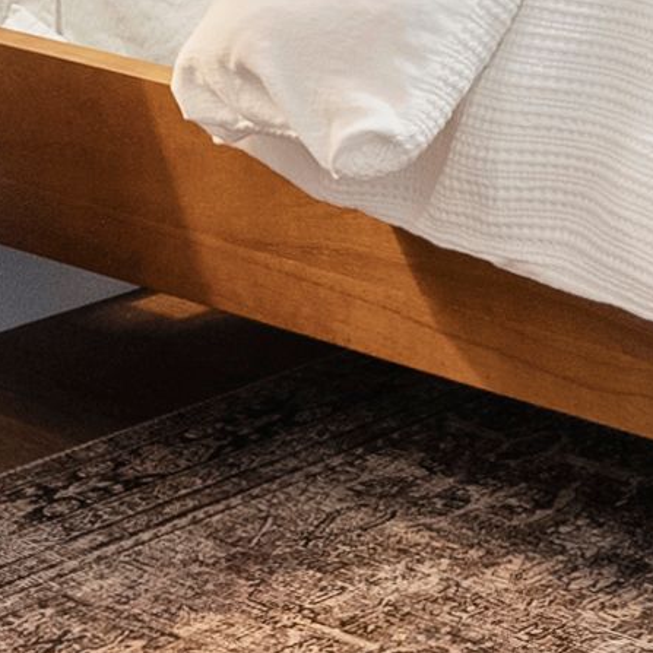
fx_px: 2924
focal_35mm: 137
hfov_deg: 10.0
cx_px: 1873
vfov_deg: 11.3
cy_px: -742
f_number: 8
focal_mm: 17
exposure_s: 1/4
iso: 640
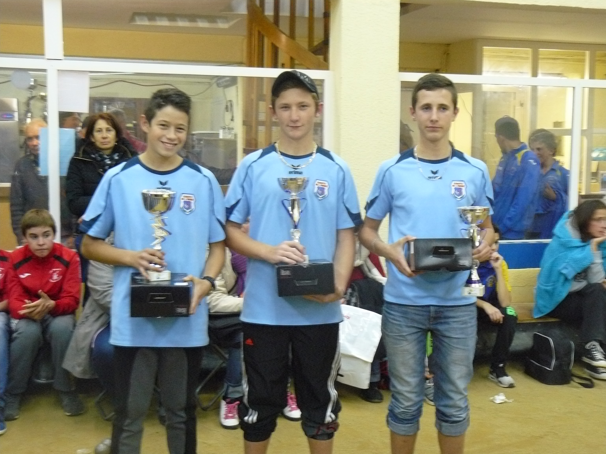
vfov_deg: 28.6
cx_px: 303
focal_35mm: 51
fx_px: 893
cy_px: 227
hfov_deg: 37.5
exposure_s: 1/20
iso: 400
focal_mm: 8.4
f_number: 2.8
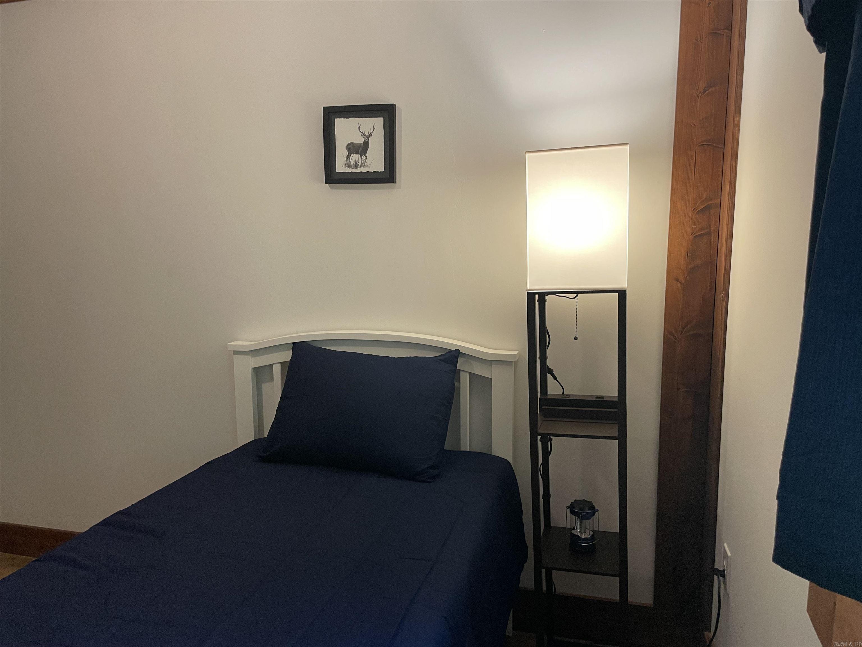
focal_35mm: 26
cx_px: 431
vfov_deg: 53.1
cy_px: 324
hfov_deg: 67.3
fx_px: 647
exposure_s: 1/60
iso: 160
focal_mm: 4.2
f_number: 1.6
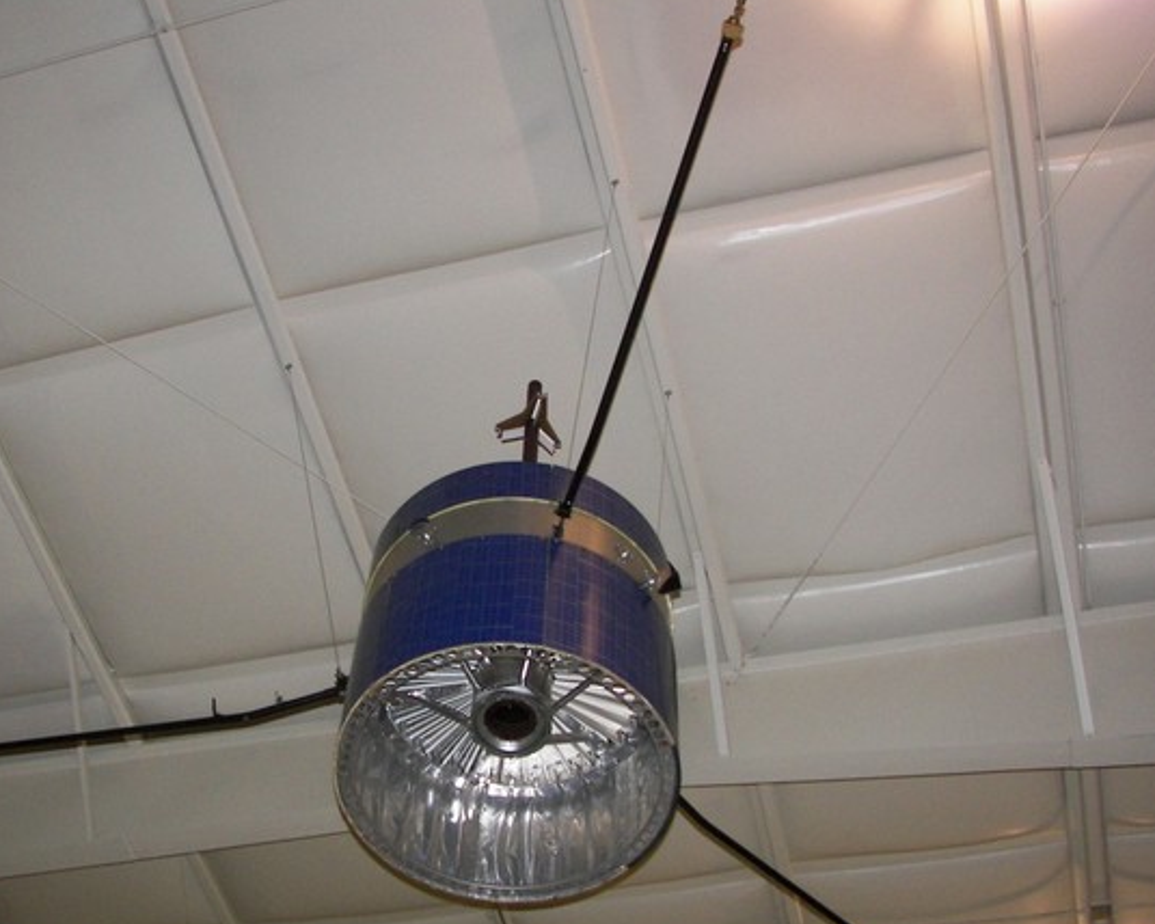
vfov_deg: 35.7
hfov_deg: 43.7
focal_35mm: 42
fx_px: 1436
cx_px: 497
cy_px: 499
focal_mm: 6
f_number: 2.8
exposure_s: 1/30
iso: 125
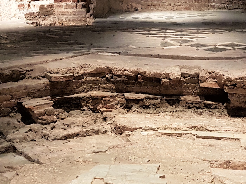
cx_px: 177
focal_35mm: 75
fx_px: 533
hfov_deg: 25.7
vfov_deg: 19.1
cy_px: 182
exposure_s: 1/33
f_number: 1.7
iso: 160
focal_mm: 4.2
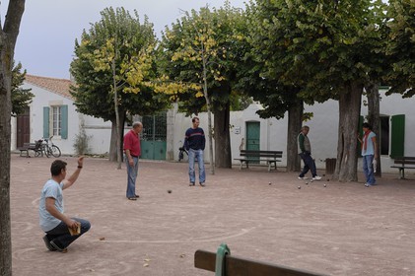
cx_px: 208
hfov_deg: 46.4
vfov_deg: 31.8
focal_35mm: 42
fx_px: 484
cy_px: 138
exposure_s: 1/80
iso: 100
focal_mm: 28
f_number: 4
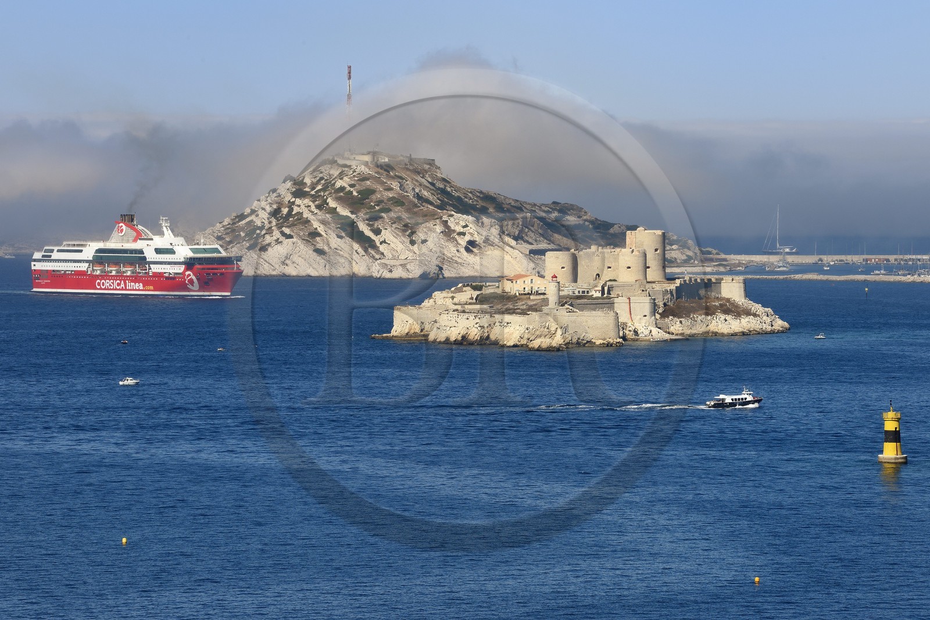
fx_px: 5165
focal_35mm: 200
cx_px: 465
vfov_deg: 6.9
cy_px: 310
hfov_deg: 10.3
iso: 200
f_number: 14
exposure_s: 1/320
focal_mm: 200
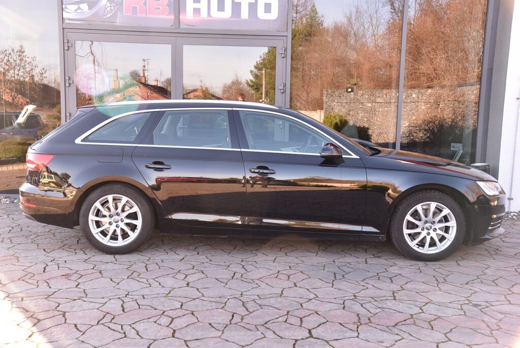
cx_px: 260
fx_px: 549
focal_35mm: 38
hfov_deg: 50.7
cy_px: 174
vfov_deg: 35.1
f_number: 5
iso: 500
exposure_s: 1/100
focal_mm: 38
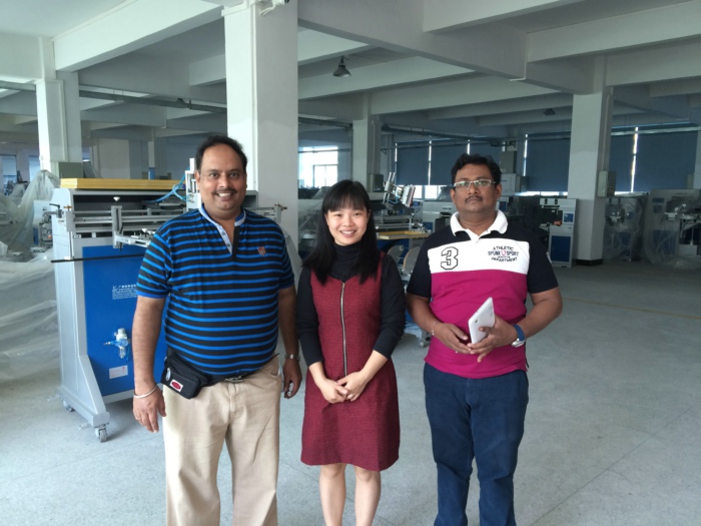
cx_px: 350
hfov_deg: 61.7
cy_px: 263
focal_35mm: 29
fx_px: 587
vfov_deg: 48.2
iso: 40
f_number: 2.2
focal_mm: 4.15
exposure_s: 1/40
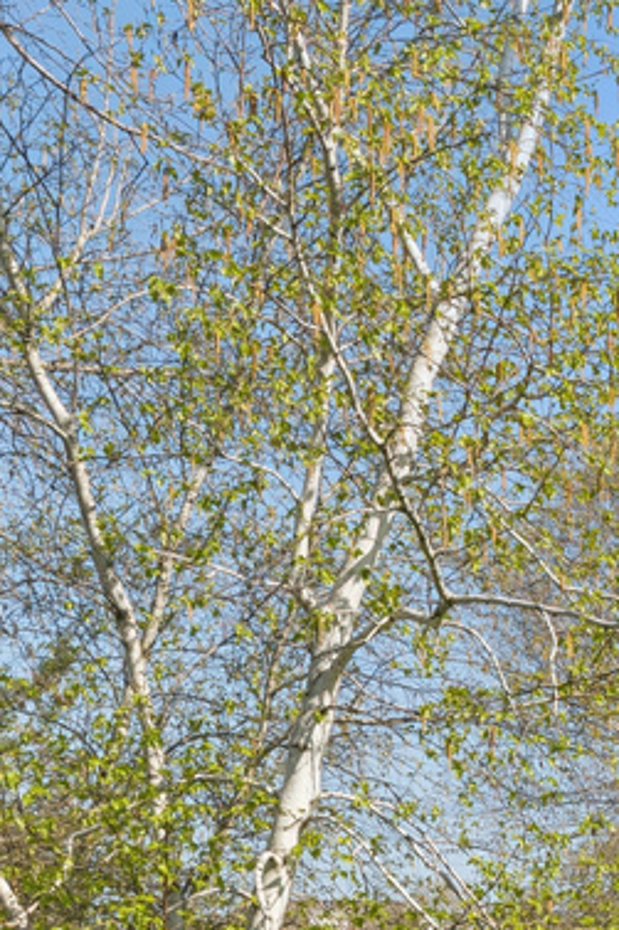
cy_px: 977
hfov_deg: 14.3
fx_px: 1884
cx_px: 1366
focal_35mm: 73
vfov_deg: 26.0
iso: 200
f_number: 11
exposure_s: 1/320
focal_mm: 17
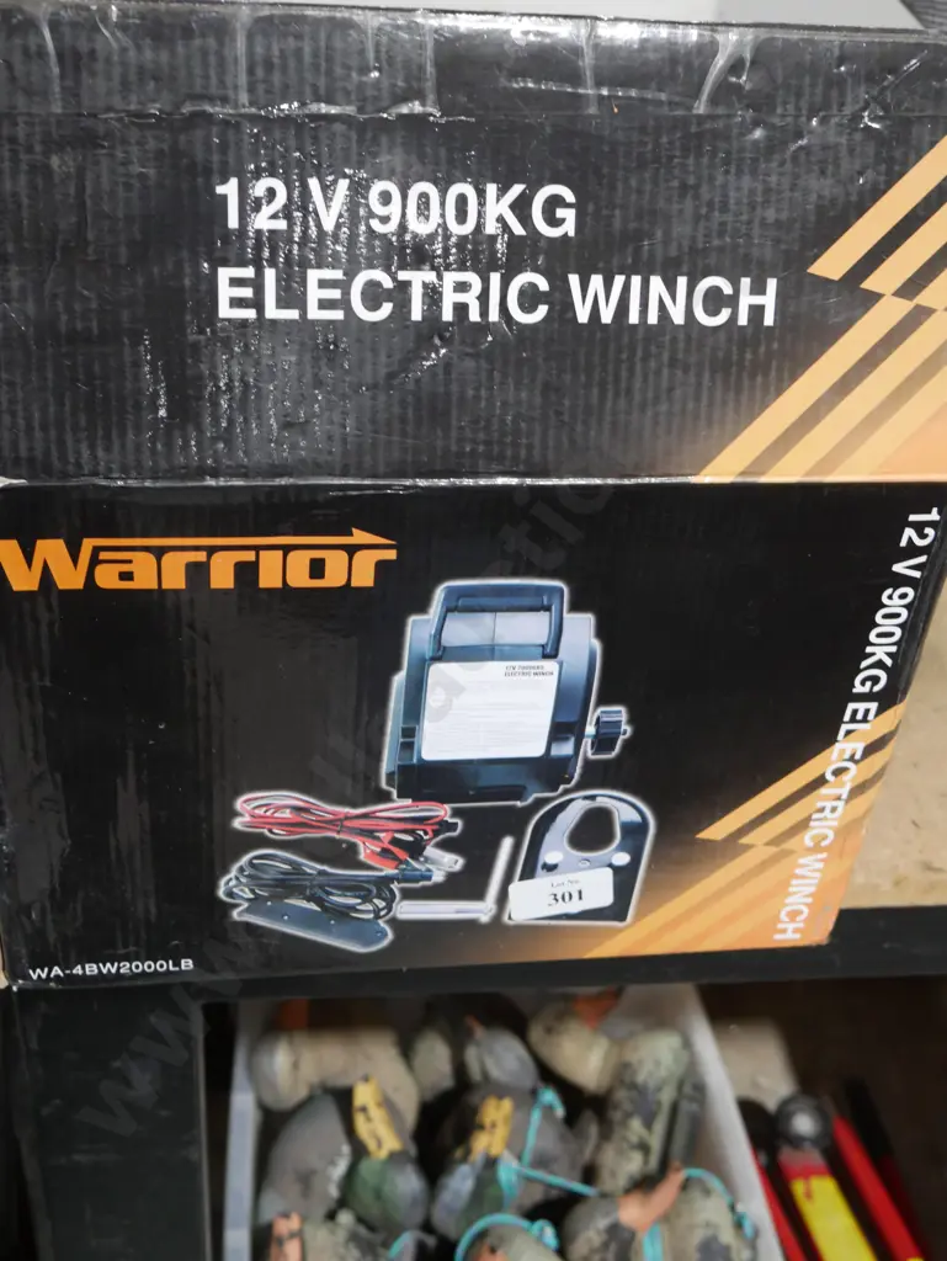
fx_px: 1531
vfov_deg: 44.8
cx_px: 474
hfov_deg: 34.4
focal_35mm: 42
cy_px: 630
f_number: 4.6
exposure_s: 1/60
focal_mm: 21
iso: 1250
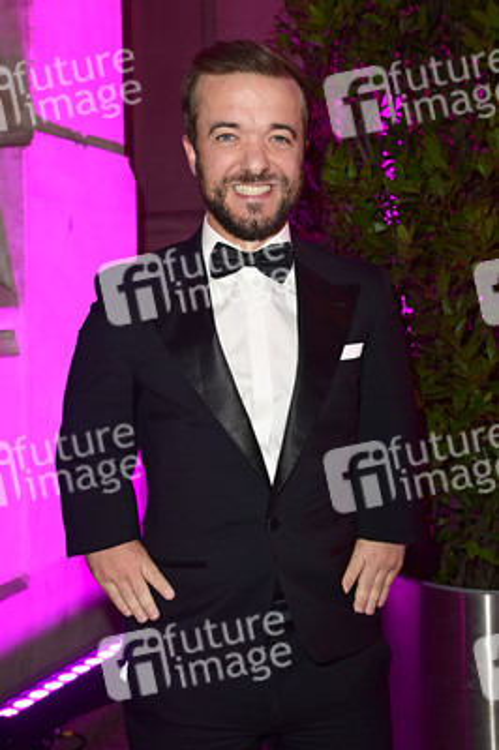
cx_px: 250
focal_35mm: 44
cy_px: 375
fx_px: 916
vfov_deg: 44.5
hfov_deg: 30.5
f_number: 5.6
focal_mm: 44
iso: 2000
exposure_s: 1/125
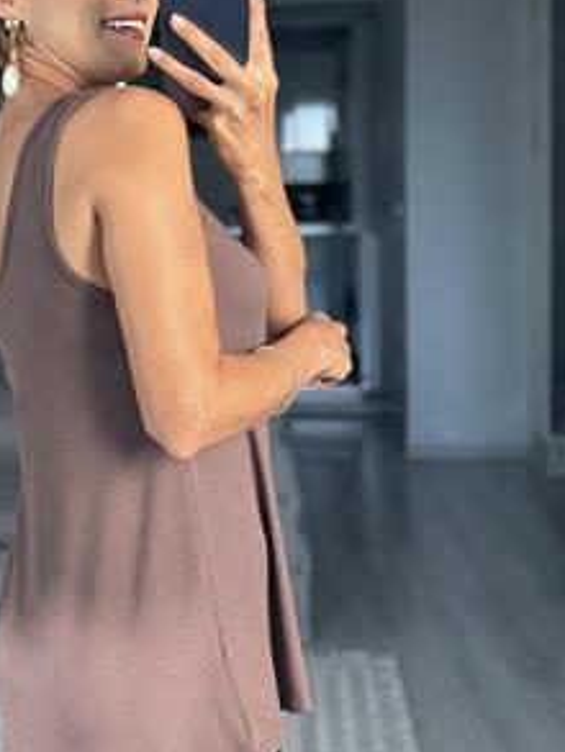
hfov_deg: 17.6
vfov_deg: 23.5
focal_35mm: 83
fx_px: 1805
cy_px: 382
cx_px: 110
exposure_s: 1/171
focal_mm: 6.86
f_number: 1.78
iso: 100
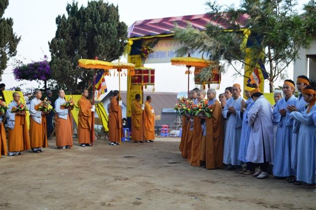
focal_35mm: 52
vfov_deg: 25.7
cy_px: 105
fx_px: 461
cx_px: 158
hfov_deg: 37.9
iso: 160
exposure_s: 1/125
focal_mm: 35
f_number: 5.6
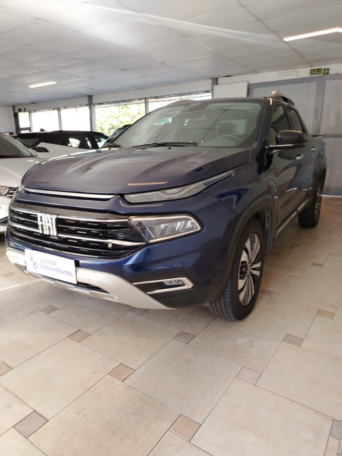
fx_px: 316
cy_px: 228
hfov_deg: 56.8
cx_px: 171
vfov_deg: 71.6
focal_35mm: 24
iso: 236
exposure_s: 1/100
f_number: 1.75
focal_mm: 5.25
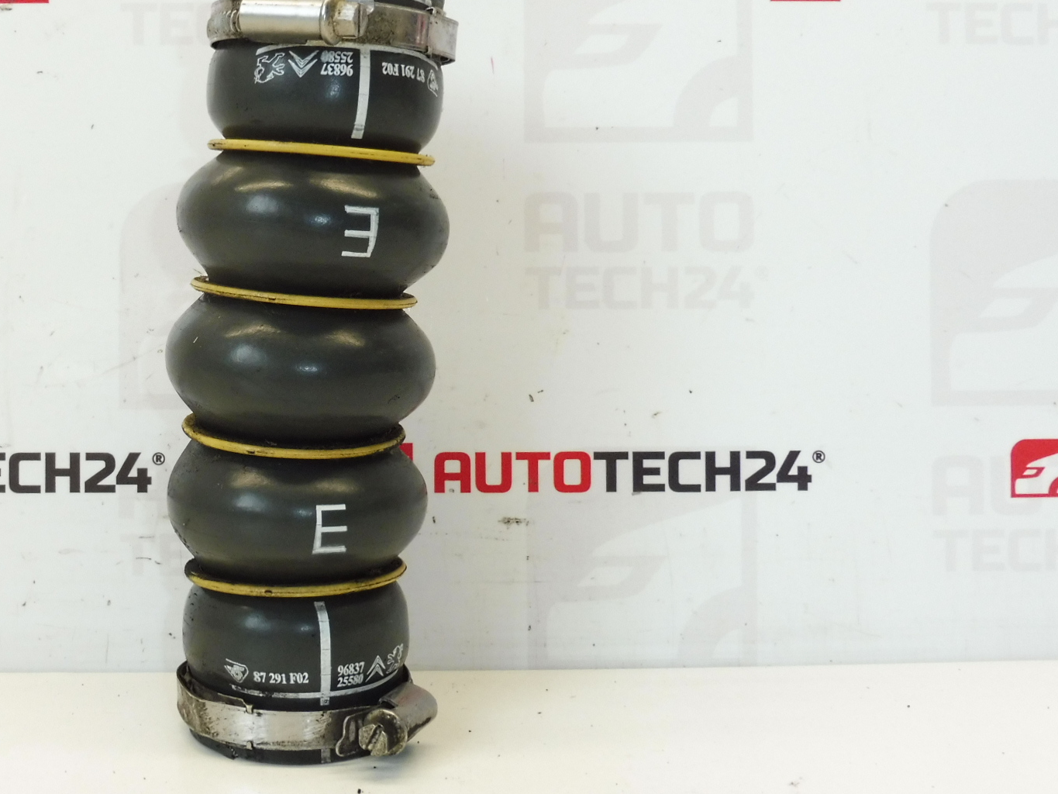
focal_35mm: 36
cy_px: 330
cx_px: 274
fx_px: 1100
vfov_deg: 39.5
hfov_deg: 49.4
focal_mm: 4.3
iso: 200
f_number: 4
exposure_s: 1/80
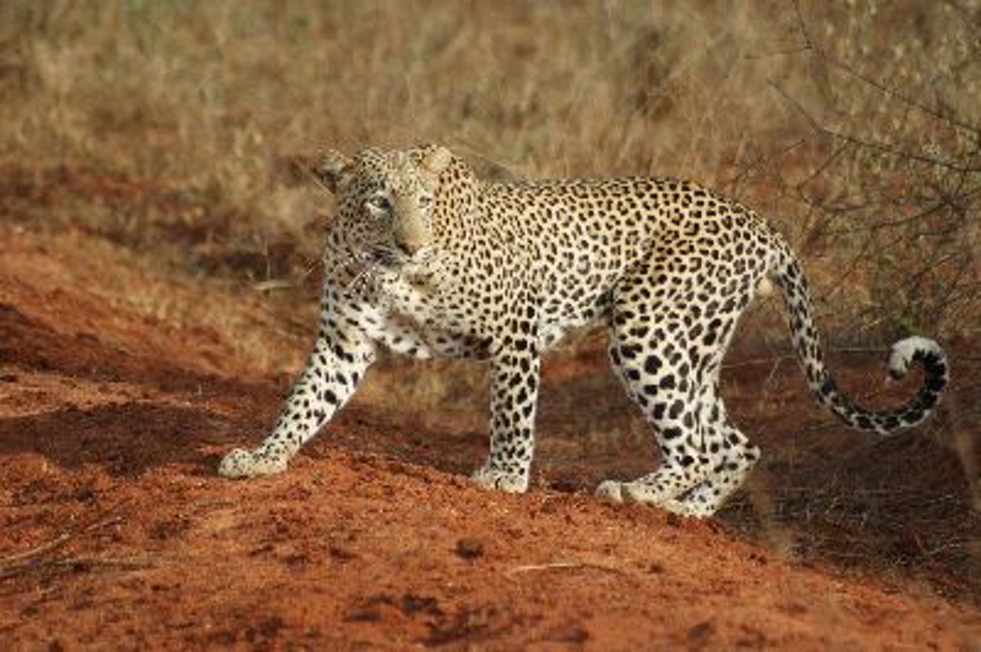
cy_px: 326
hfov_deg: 4.6
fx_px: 12252
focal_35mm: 450
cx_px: 490
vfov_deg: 3.0
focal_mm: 300
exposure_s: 1/500
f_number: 5.6
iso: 250
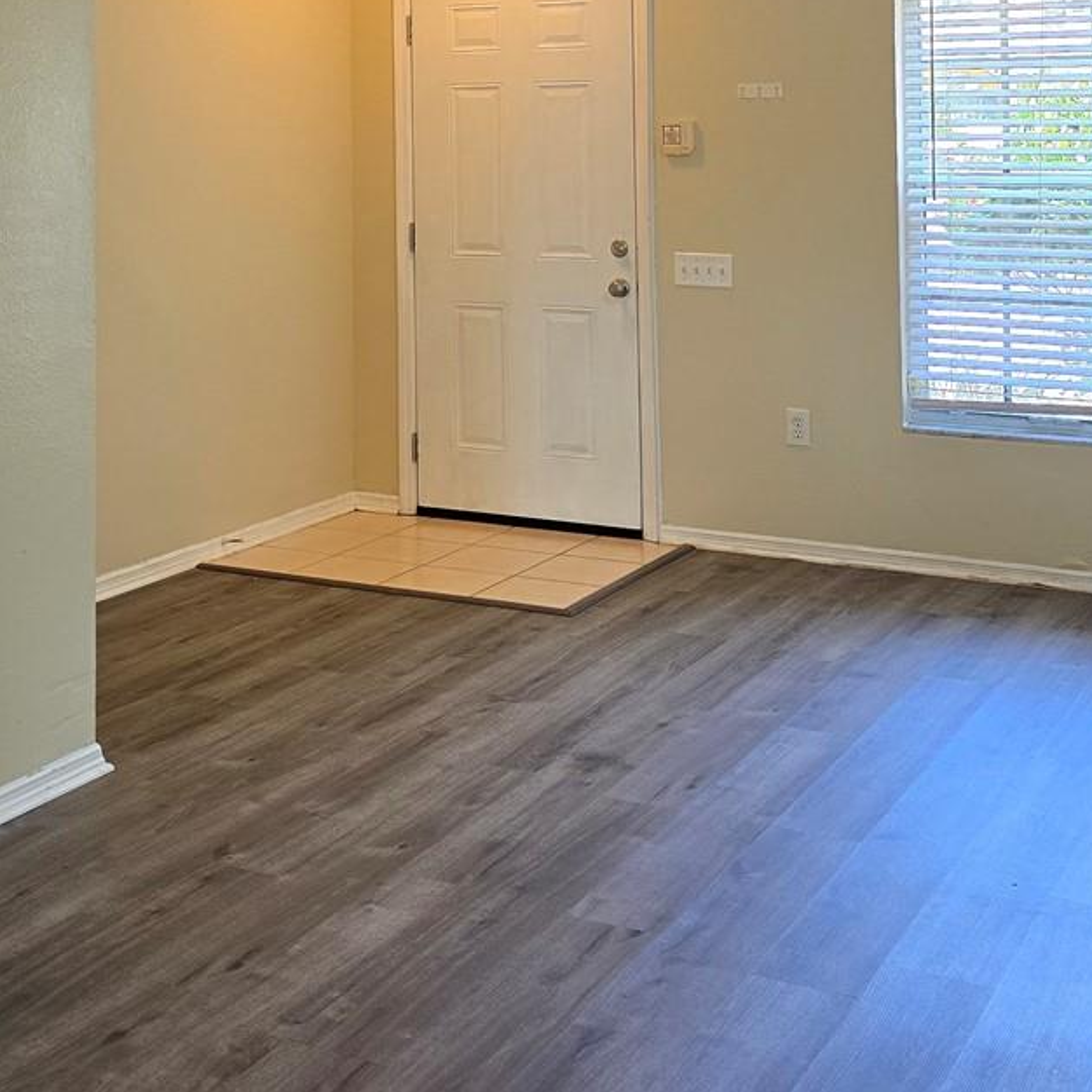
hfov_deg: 32.6
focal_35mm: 52
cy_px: 103
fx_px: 1856
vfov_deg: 31.2
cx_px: 417
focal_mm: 6.3
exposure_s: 1/120
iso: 125
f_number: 1.7
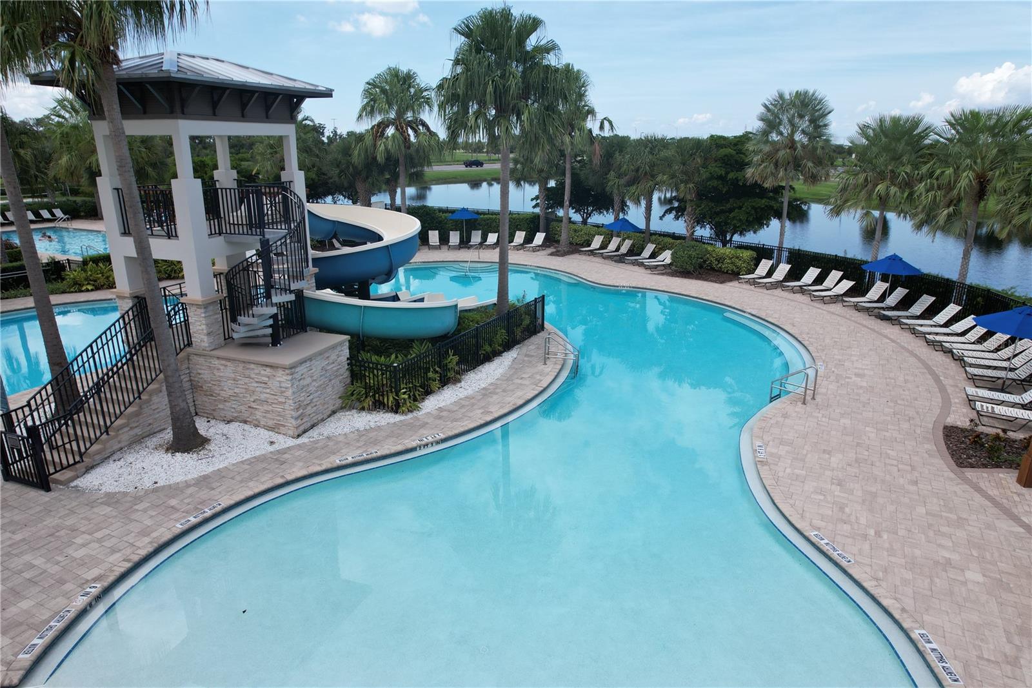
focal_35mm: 22
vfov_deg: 57.2
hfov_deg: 78.6
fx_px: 630
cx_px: 516
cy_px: 344
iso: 110
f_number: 2.8
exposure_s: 1/1250
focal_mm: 8.38
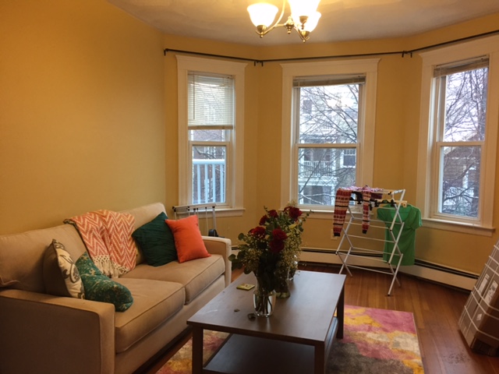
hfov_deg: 61.7
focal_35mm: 29
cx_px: 250
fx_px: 418
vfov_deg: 48.2
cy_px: 187
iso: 125
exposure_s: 1/30
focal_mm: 4.15
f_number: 2.2
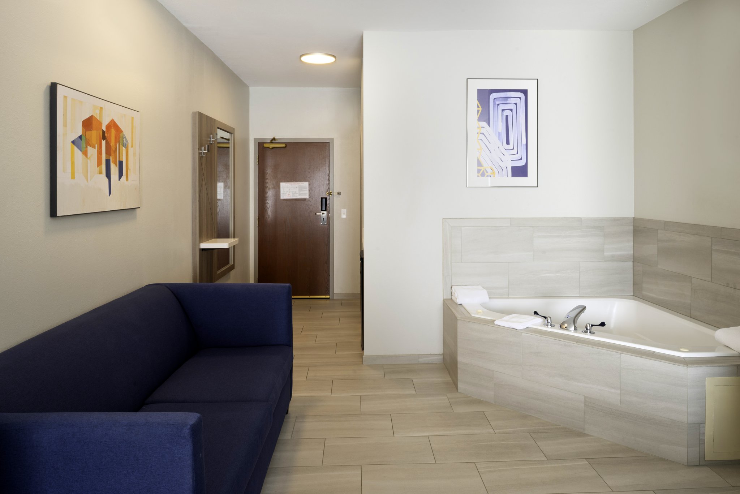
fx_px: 493
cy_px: 247
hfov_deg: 73.7
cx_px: 370
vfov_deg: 53.2
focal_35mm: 24
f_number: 13
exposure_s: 1/4
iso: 400
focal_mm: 24
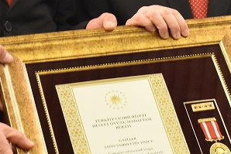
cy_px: -28
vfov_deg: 8.2
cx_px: 102
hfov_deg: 12.4
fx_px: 1066
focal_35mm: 166
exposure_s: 1/50
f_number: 5
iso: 1600
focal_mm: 30
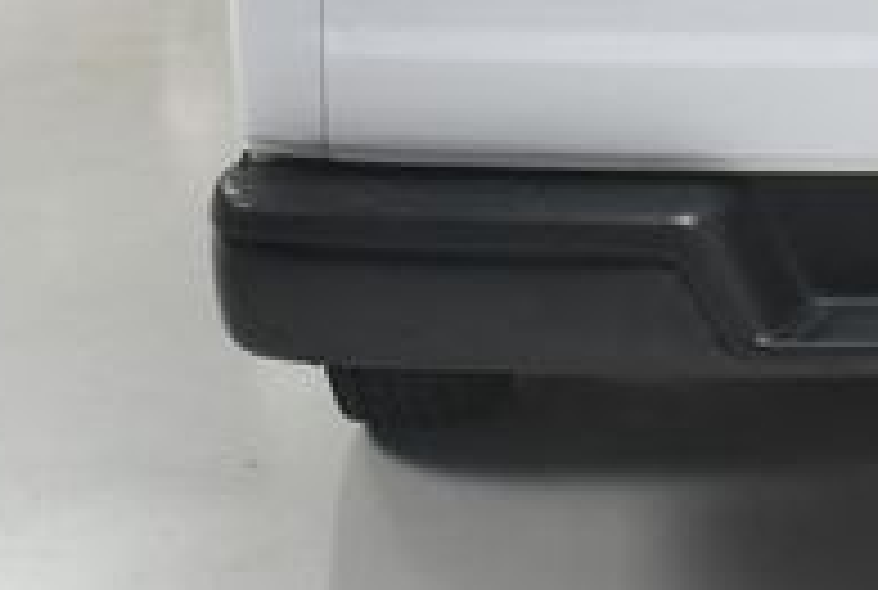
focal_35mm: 118
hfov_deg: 16.5
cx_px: 1085
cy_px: -338
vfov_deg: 11.1
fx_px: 2884
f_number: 13
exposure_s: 1/160
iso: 100
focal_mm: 18
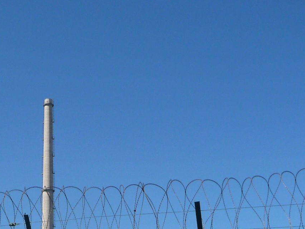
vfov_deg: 19.1
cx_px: 70
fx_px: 652
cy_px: 247
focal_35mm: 74
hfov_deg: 26.0
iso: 100
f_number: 3.3
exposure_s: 1/1300
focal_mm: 4.7
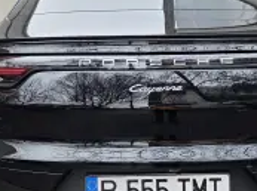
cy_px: 114
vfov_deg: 30.1
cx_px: 157
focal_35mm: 48
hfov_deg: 39.5
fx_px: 356
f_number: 1.7
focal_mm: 6.25
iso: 64
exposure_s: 1/180
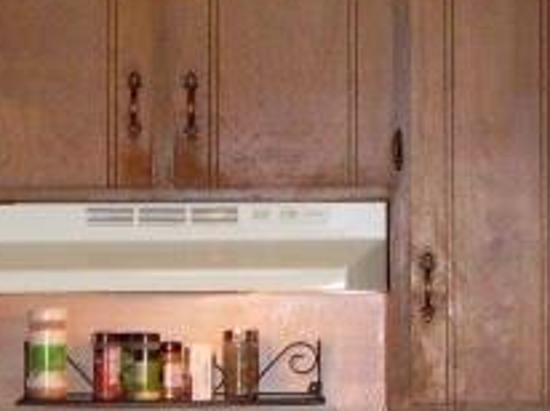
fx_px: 2999
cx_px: 195
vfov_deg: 7.8
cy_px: 390
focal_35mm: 189
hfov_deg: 10.5
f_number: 2.8
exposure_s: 1/45
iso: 120
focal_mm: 6.3
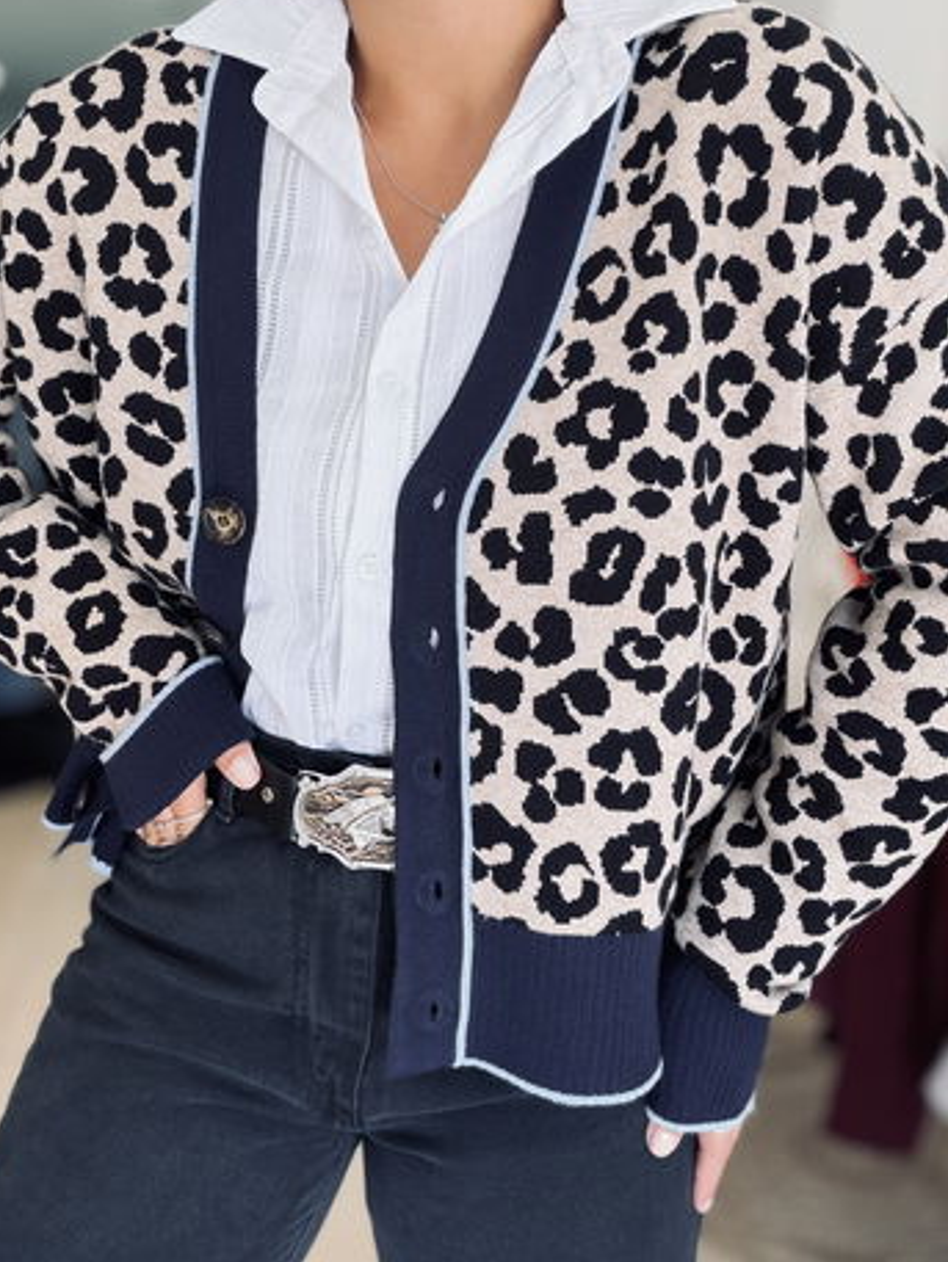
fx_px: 1277
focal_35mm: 35
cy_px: 565
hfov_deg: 40.6
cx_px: 398
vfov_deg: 52.5
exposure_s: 1/82
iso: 80
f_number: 1.9
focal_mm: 2.71
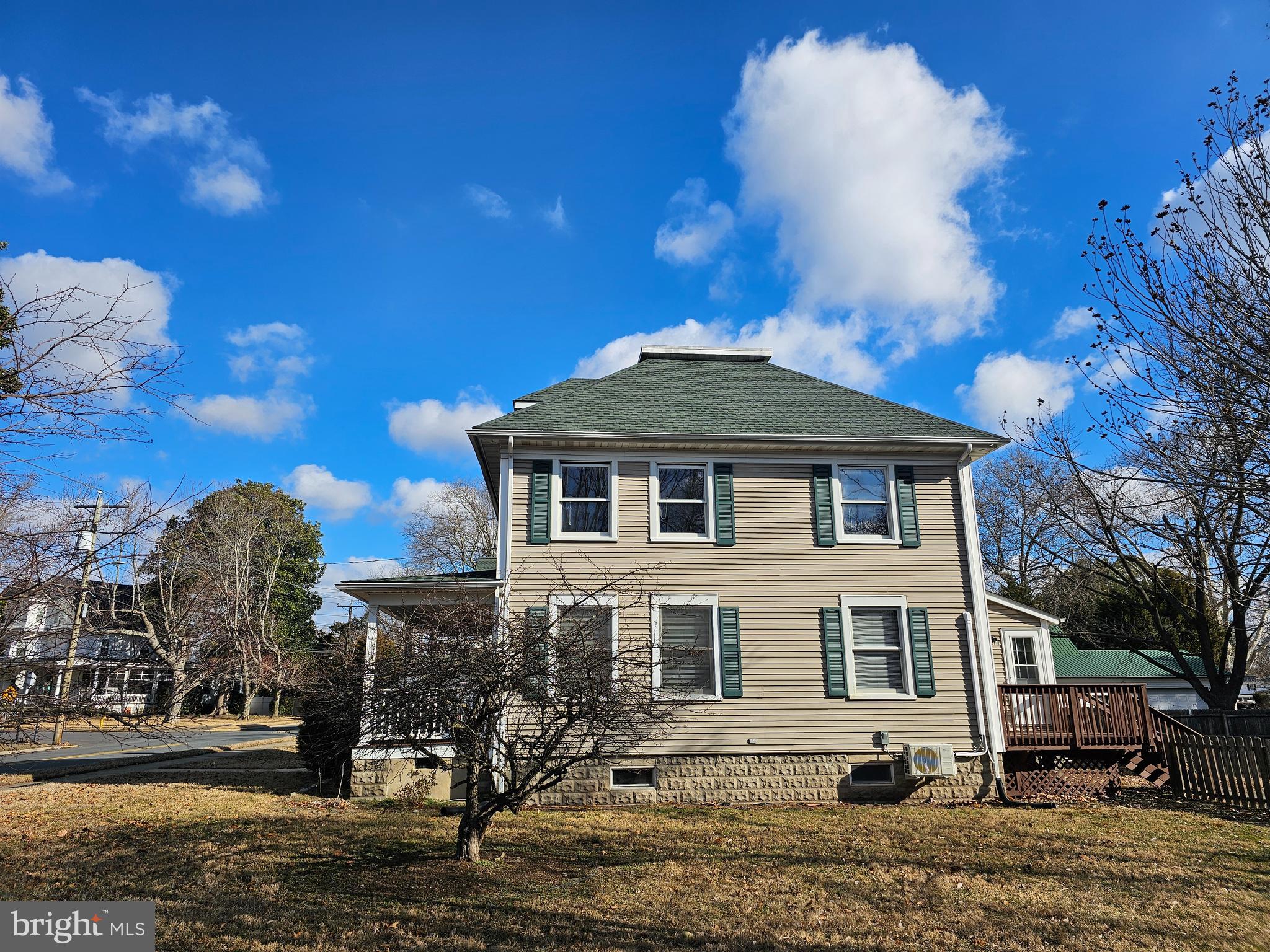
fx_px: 844
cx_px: 635
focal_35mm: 23
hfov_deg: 73.9
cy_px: 476
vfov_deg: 58.9
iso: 10
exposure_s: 1/973
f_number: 1.7
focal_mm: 6.3
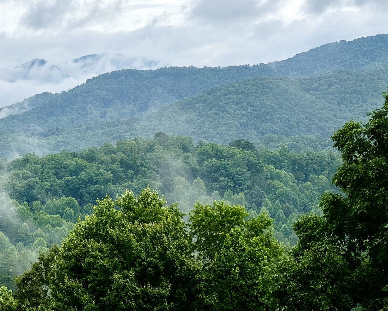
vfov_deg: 12.5
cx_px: 77
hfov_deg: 15.5
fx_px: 1412
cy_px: 101
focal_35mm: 123
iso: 25
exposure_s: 1/853
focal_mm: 9
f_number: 2.8
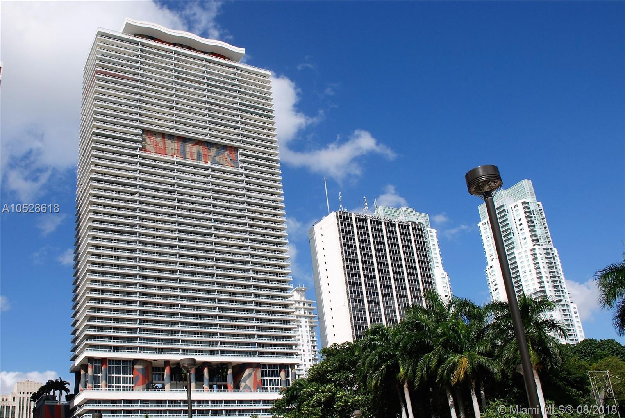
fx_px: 469
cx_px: 312
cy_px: 209
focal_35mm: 27
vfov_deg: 48.0
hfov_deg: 67.3
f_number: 8
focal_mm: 18
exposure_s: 1/250
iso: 100
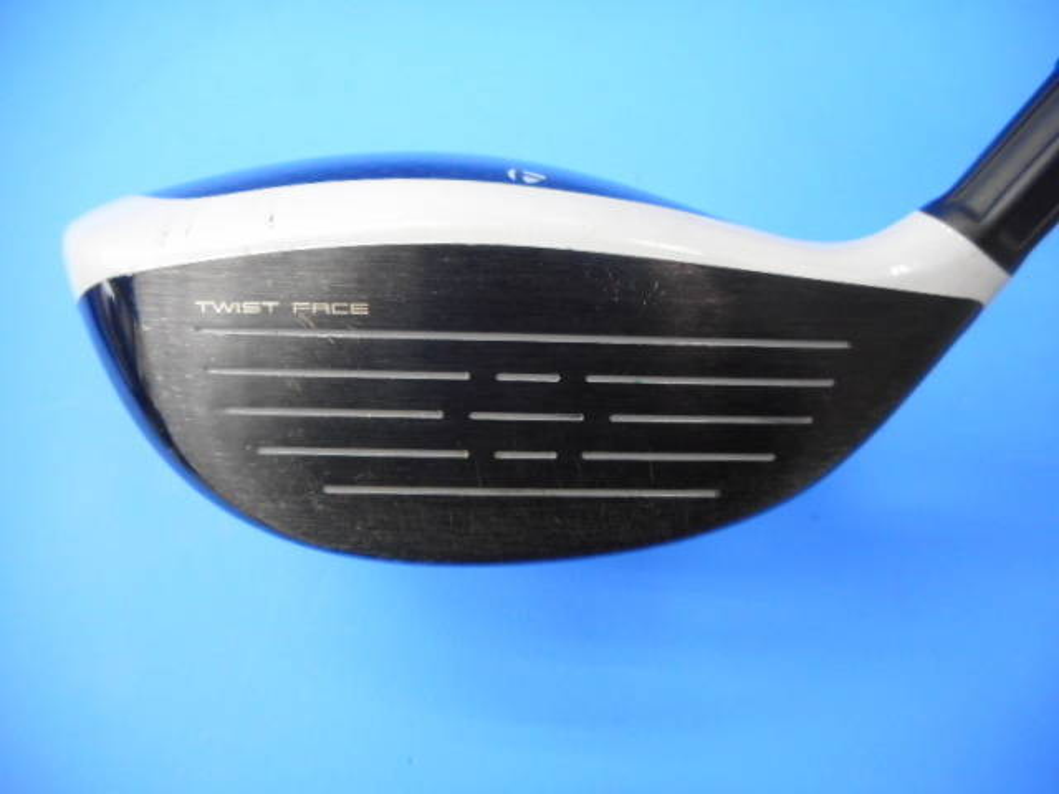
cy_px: 397
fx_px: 765
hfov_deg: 69.4
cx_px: 530
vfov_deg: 54.9
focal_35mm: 25
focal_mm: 4.5
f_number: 3.7
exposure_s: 1/30
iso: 280
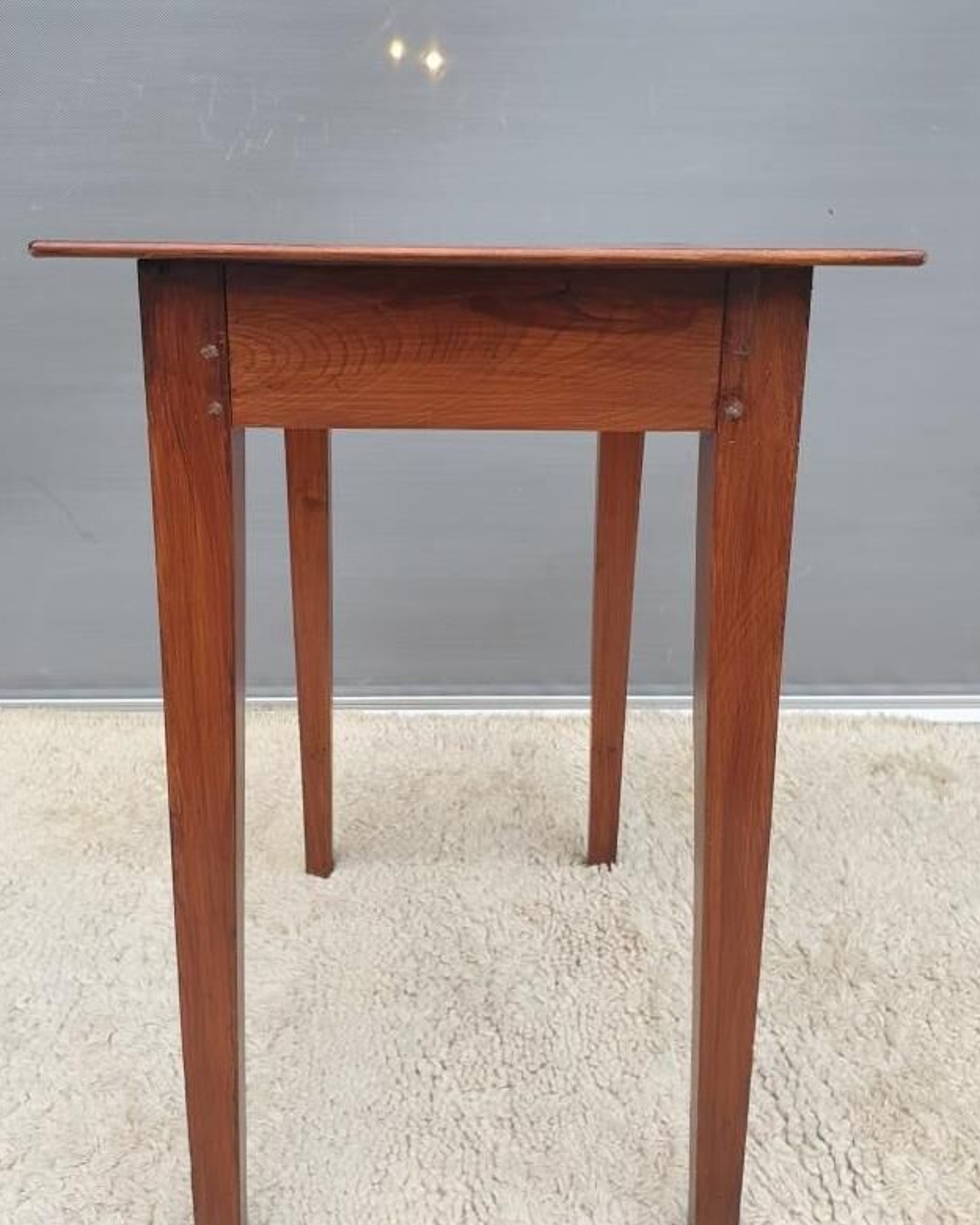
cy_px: 648
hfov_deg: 51.5
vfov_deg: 62.2
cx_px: 475
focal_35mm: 28
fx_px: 1015
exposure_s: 1/50
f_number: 2.4
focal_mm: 4.3
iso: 80
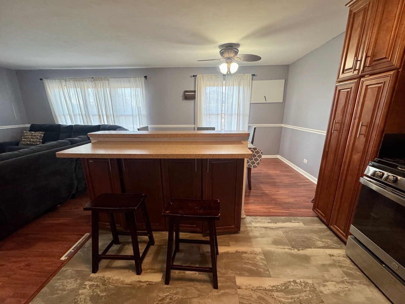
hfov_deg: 102.1
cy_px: 152
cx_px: 202
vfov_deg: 85.7
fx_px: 164
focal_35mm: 14
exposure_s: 1/120
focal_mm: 2.22
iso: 320
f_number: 2.2
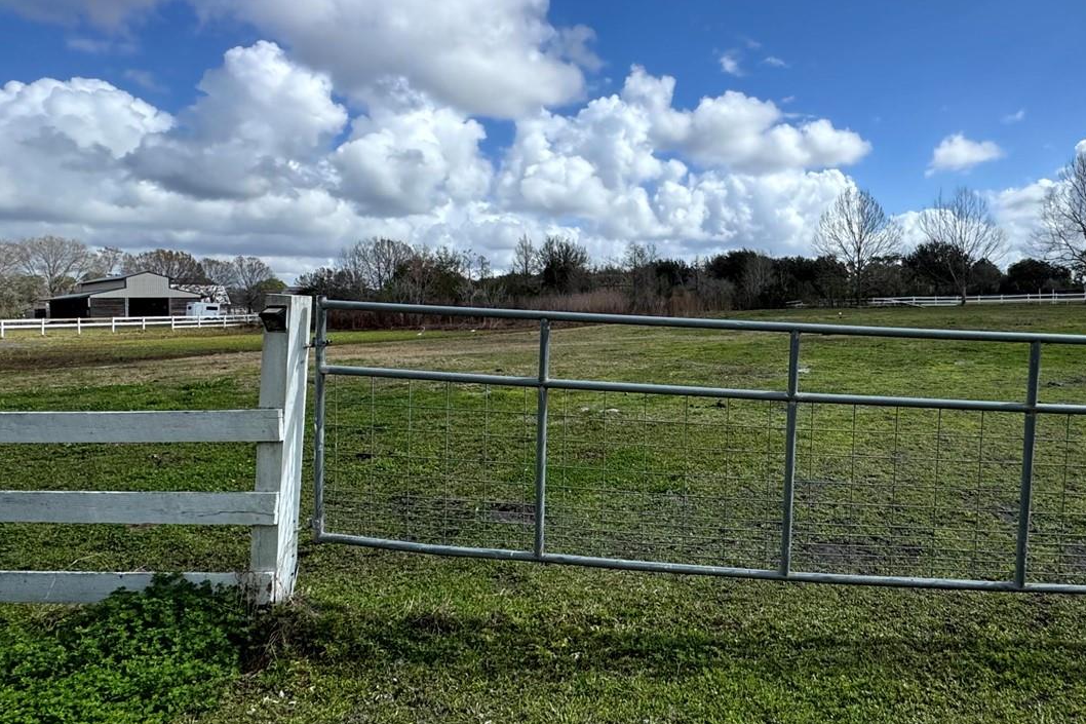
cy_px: 301
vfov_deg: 56.9
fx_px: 664
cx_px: 720
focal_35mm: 22
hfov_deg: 76.2
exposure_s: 1/2874
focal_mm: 2.22
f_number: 2.2
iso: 50
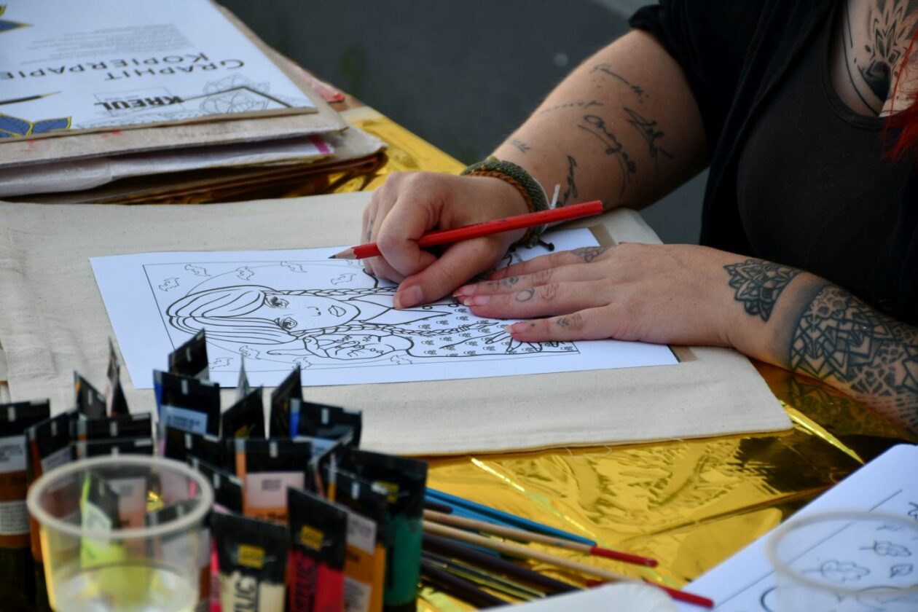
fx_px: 3621
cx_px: 459
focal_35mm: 142
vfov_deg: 9.7
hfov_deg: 14.4
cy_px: 306
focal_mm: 95
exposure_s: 1/250
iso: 200
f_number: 6.3
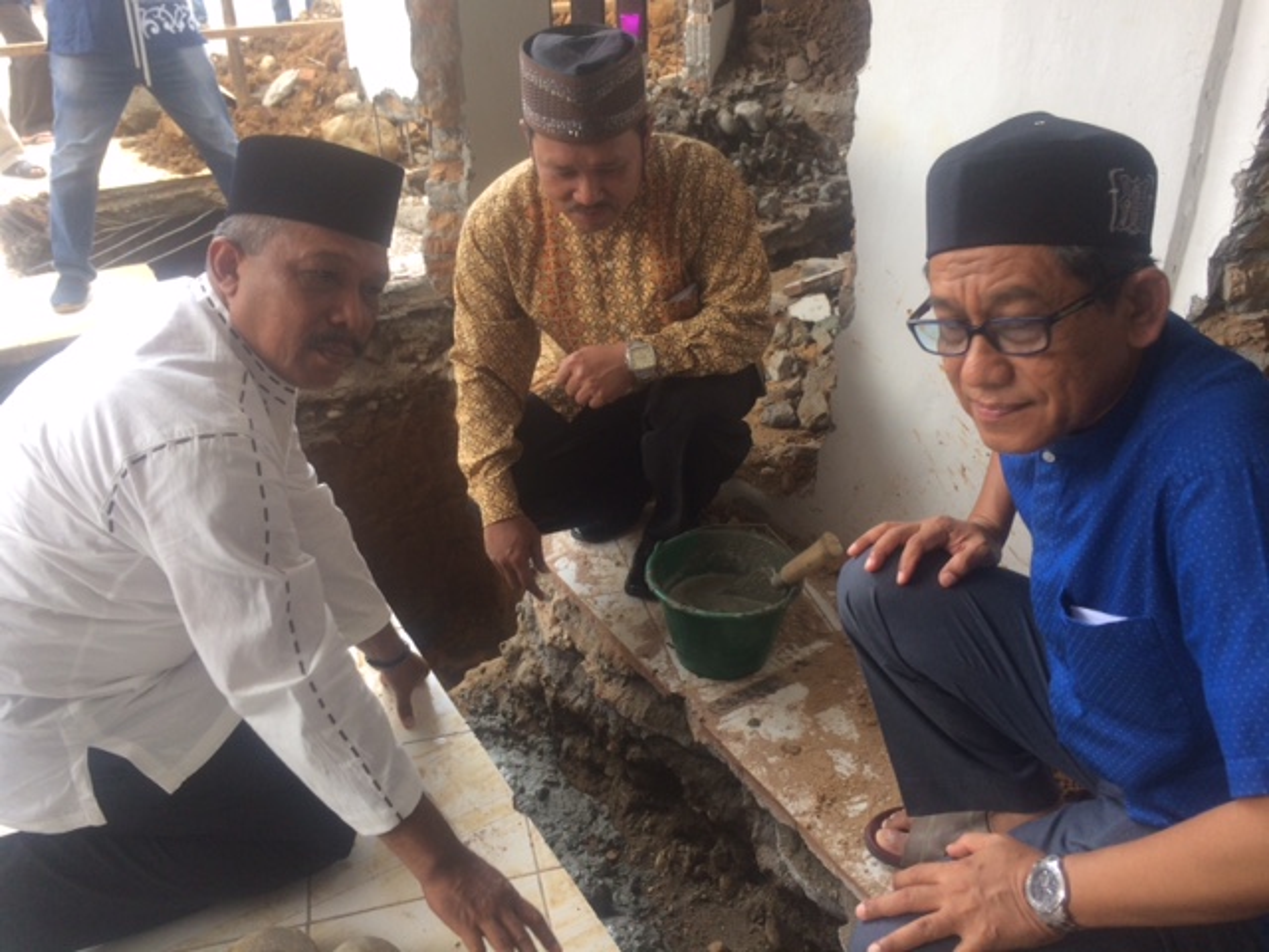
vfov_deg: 48.2
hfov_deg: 61.7
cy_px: 476
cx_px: 634
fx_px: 1063
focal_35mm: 29
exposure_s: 1/100
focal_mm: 4.15
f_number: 2.2
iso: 64
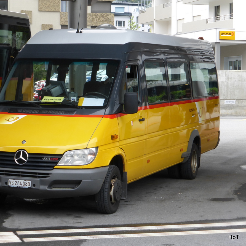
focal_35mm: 107
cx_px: 82
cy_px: 123
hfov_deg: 16.2
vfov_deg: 16.3
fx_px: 860
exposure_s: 1/125
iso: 100
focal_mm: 16.1
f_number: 5.2
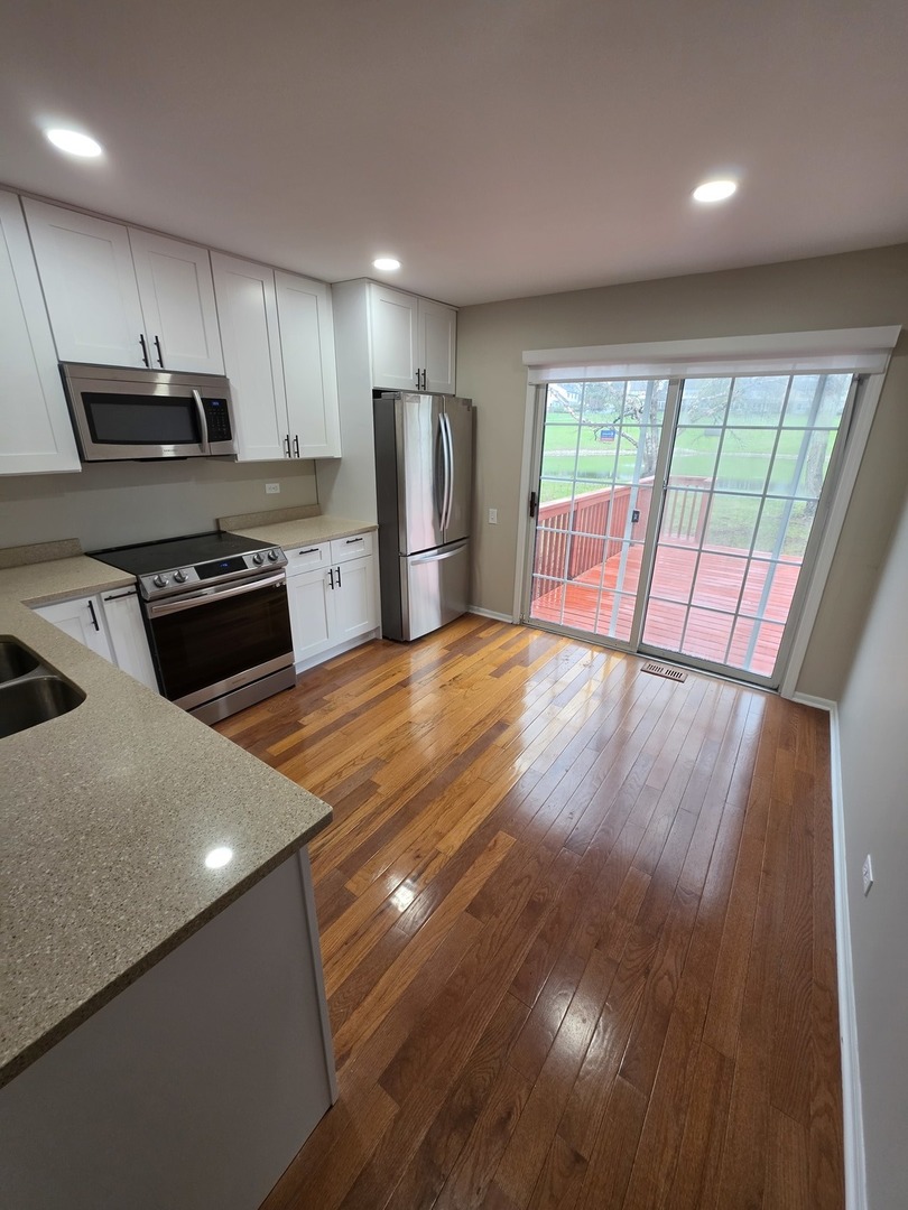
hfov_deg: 89.9
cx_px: 454
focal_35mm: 13
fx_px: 455
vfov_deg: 106.2
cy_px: 605
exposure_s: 1/120
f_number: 1.9
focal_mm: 2.2
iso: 100
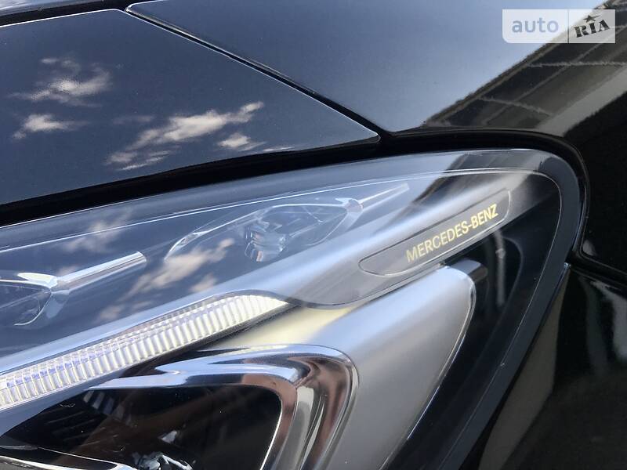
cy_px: 235
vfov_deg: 49.7
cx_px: 314
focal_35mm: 28
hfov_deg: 63.4
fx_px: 507
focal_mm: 4
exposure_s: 1/499
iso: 20
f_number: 1.8
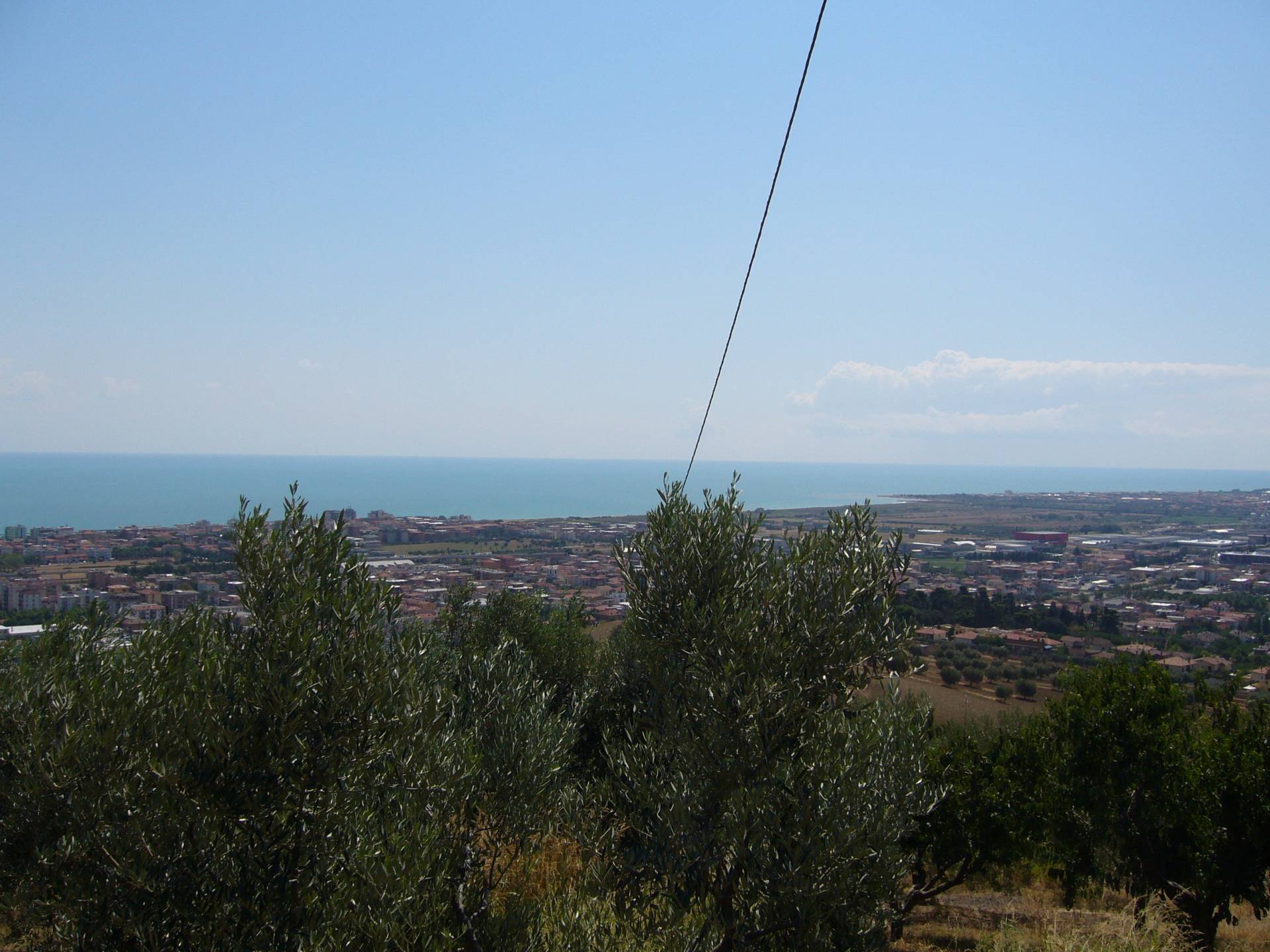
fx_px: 1284
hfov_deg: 52.6
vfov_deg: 40.7
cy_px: 476
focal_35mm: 35
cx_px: 635
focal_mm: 5.8
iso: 80
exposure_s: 1/500
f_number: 5.6
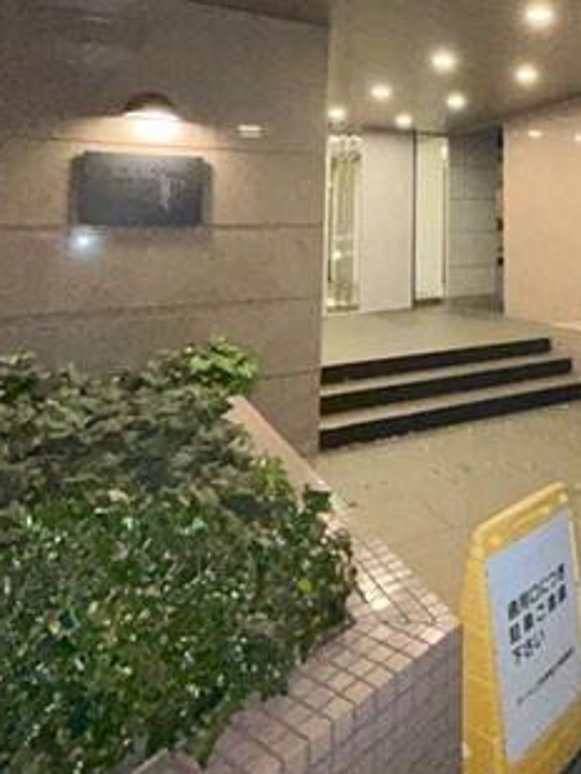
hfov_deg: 43.8
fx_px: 649
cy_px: 160
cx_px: 528
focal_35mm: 29
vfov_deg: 57.3
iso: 500
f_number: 2.4
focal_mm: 1.54
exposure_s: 1/50
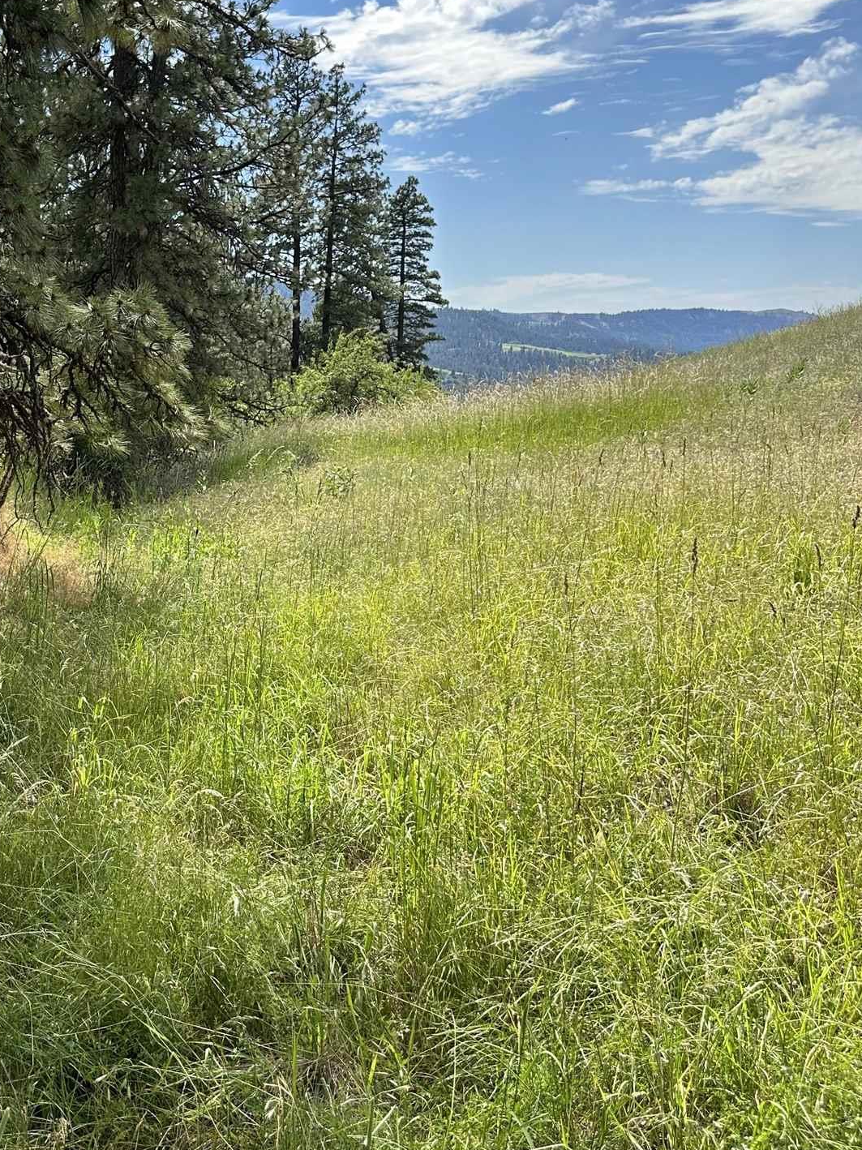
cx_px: 169
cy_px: 547
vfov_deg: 47.9
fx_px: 1295
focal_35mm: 39
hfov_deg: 35.6
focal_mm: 6.86
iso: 80
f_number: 1.78
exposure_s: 1/2732
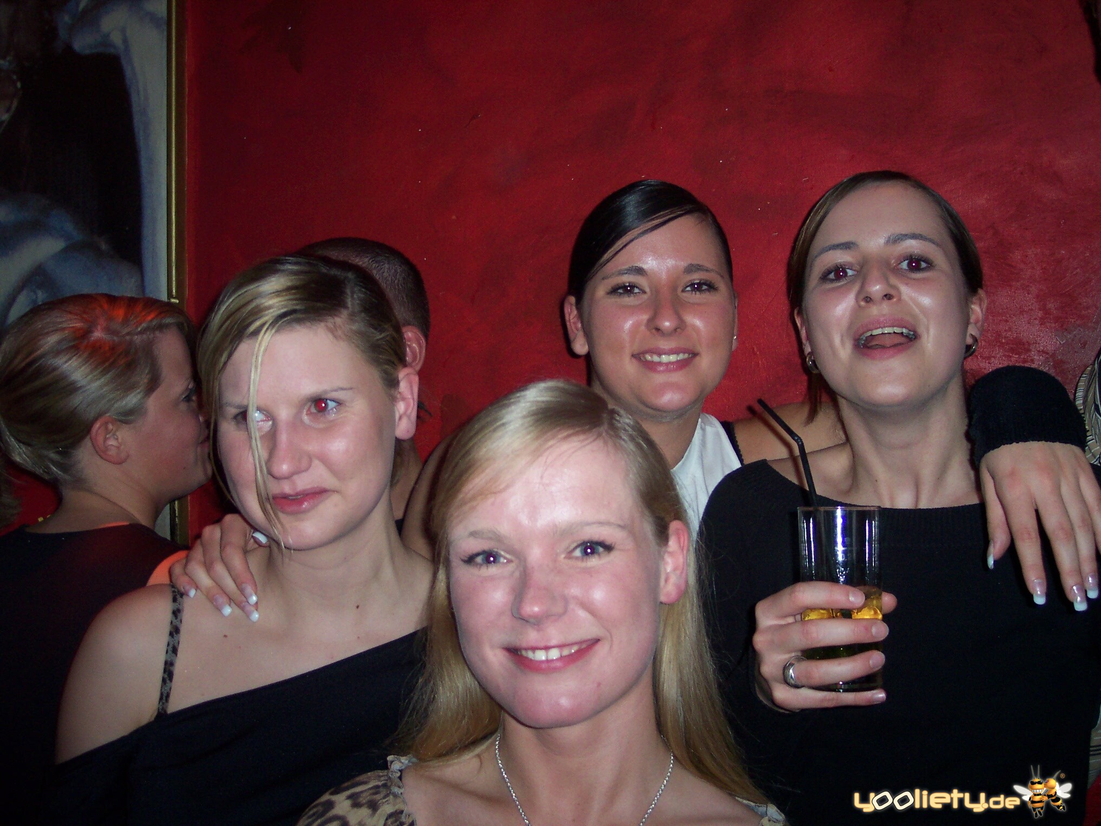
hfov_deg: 49.0
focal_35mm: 38
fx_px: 1209
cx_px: 550
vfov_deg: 37.7
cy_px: 413
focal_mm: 8
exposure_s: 1/30
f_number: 2.8
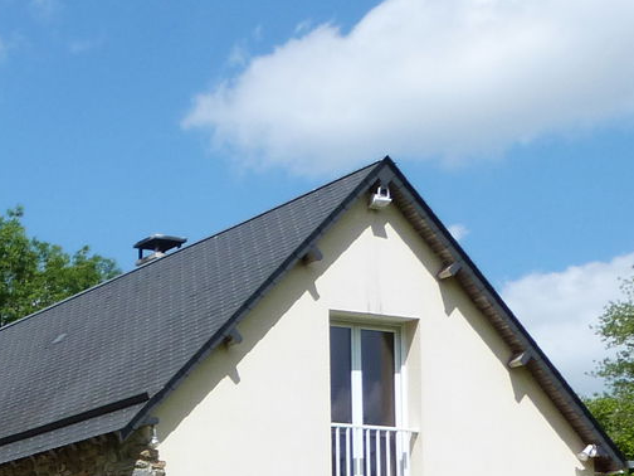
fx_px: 1685
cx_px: -313
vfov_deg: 15.2
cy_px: 652
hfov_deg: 18.8
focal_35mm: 92
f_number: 5.6
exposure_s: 1/400
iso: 100
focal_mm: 5
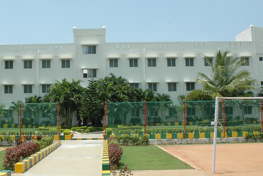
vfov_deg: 29.2
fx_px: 336
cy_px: 84
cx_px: 90
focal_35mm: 46
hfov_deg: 42.2
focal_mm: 18
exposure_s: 1/160
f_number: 14
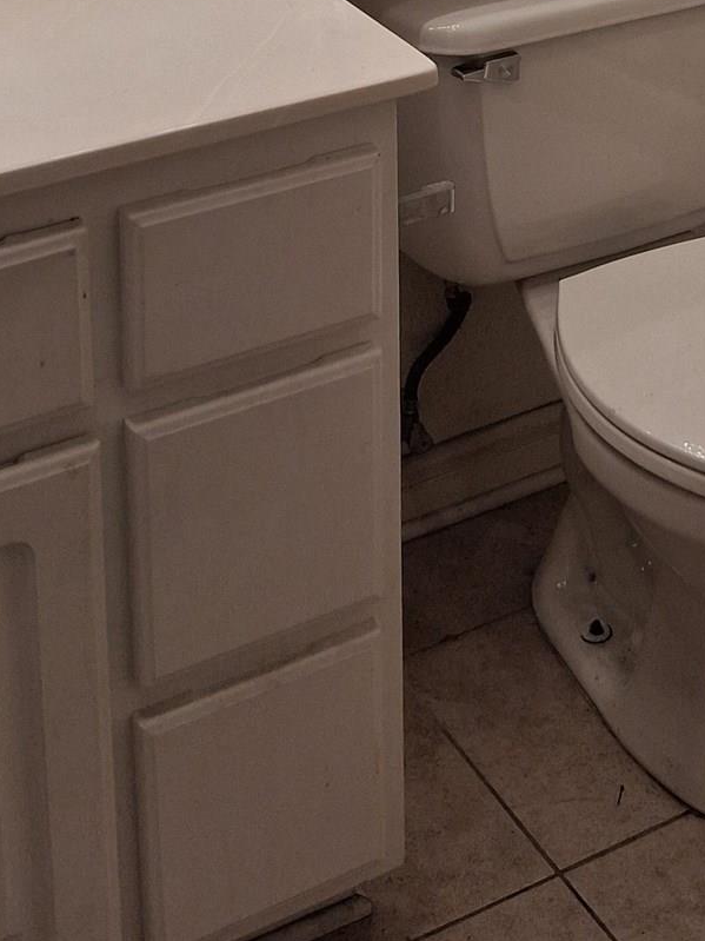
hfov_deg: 19.4
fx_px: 2037
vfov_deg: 22.8
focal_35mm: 75
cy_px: -319
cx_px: 597
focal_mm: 3.98
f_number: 1.8
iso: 100
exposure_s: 1/100
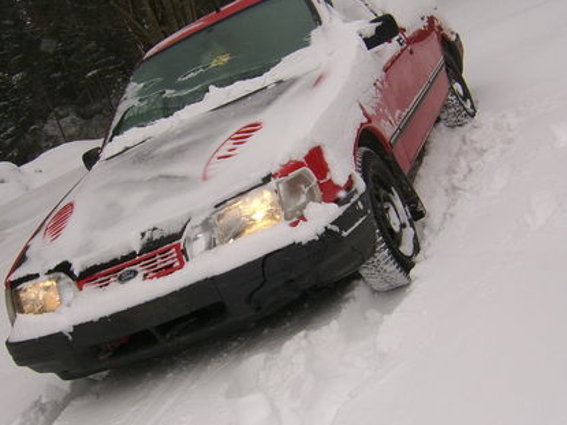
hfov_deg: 35.5
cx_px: 251
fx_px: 884
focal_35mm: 54
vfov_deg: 27.0
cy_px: 227
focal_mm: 5.95
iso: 50
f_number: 5.8
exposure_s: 1/136
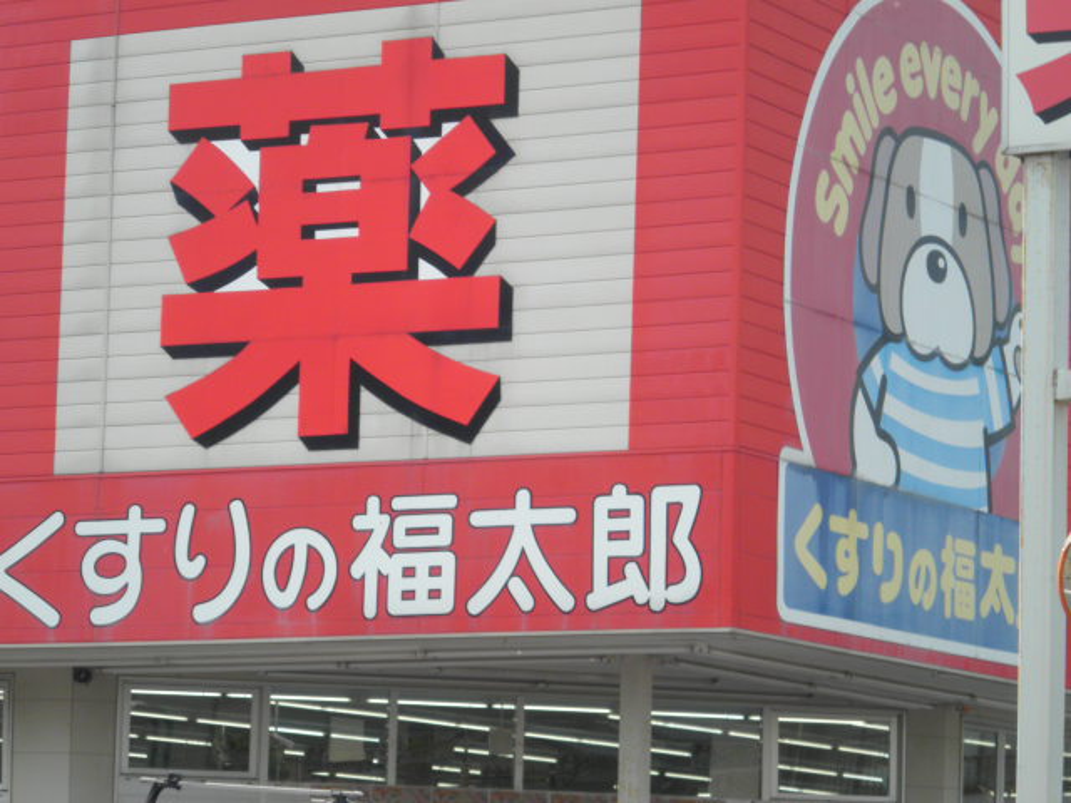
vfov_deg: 11.4
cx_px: 536
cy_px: 402
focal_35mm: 130
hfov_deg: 15.2
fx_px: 4022
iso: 64
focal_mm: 23.5
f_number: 6.5
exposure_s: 1/160
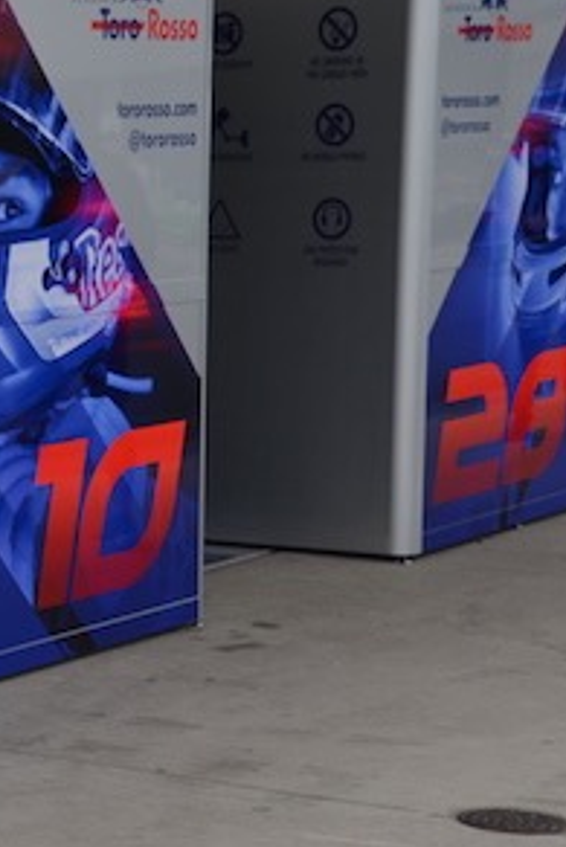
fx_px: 2877
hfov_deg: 10.9
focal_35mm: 122
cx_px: -200
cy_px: 602
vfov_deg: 16.7
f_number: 7.1
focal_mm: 35
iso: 200
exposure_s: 1/200
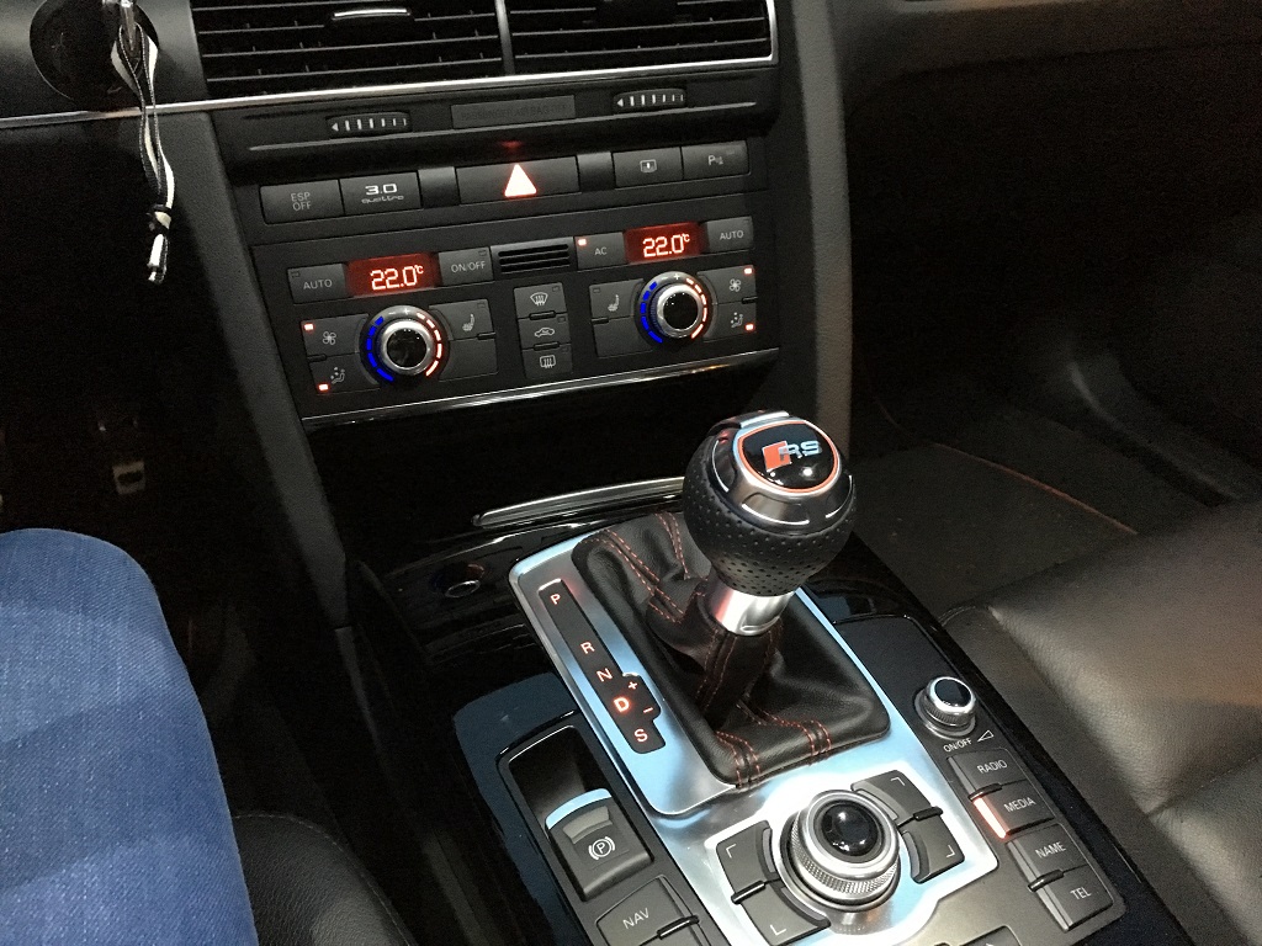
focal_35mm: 29
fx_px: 1057
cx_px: 631
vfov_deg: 48.2
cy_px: 473
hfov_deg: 61.7
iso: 1250
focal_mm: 4.15
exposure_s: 1/17
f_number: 2.2
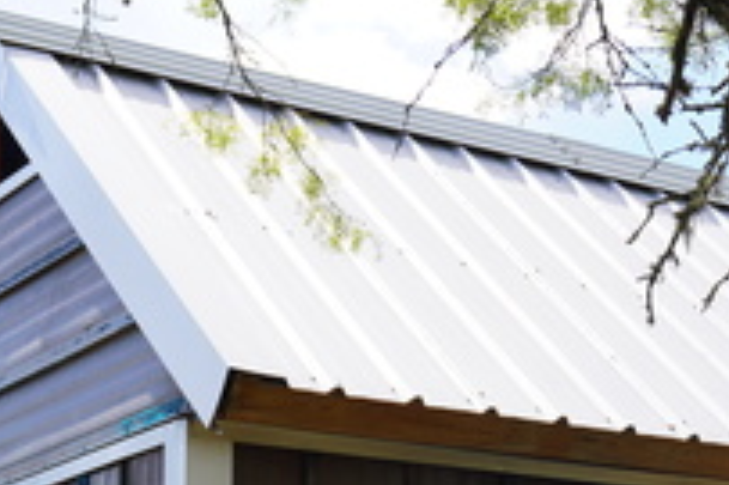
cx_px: 790
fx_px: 2044
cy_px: 630
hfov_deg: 19.4
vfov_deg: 13.1
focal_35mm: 101
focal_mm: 32
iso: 100
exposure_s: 1/320
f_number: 5
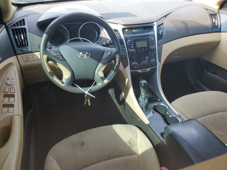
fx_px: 170
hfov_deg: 67.3
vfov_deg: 53.1
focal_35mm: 26
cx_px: 114
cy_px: 85
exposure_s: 1/175
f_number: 1.5
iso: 50
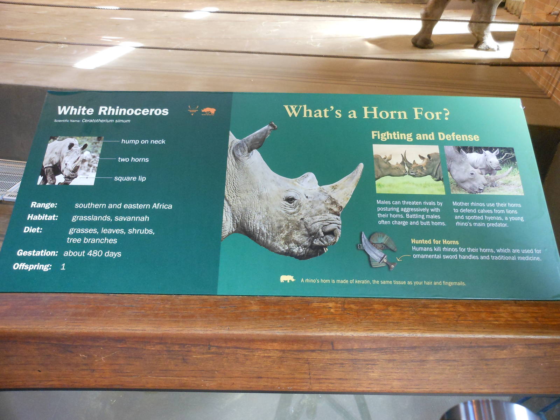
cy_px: 210
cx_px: 280
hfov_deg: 63.4
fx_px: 453
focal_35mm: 28
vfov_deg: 49.7
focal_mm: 5
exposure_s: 1/20
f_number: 3.7
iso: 400
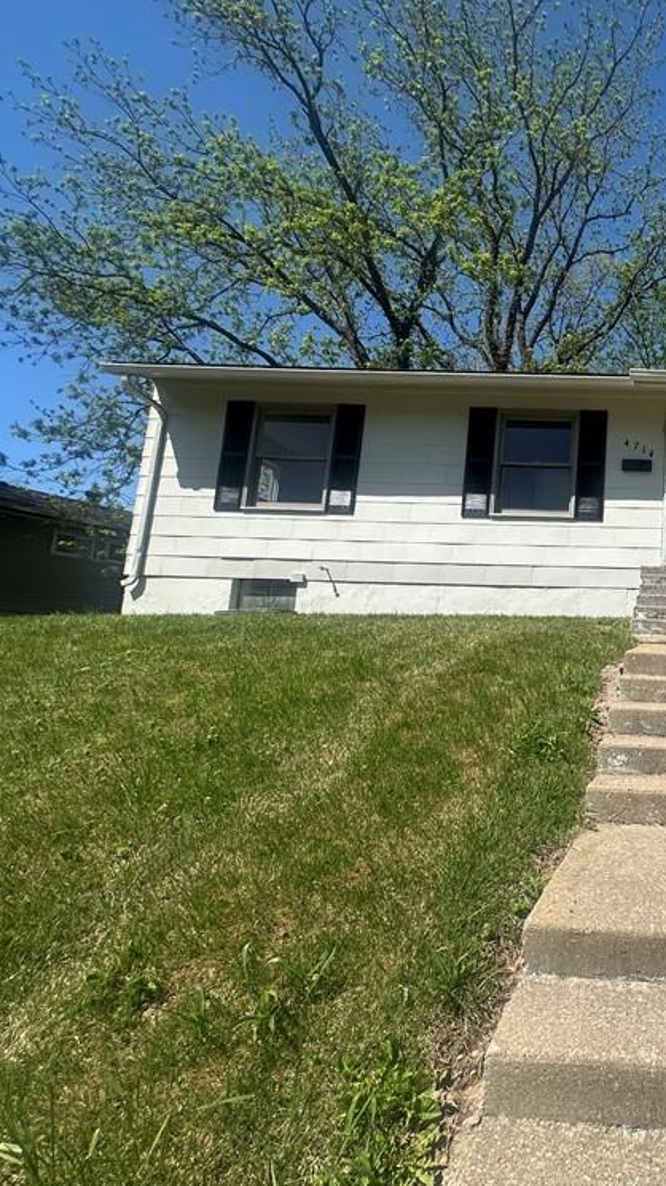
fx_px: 660
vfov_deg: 83.9
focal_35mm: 21
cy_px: 585
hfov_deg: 44.2
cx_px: 690
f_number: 2.2
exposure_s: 1/2564
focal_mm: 2.22
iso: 50
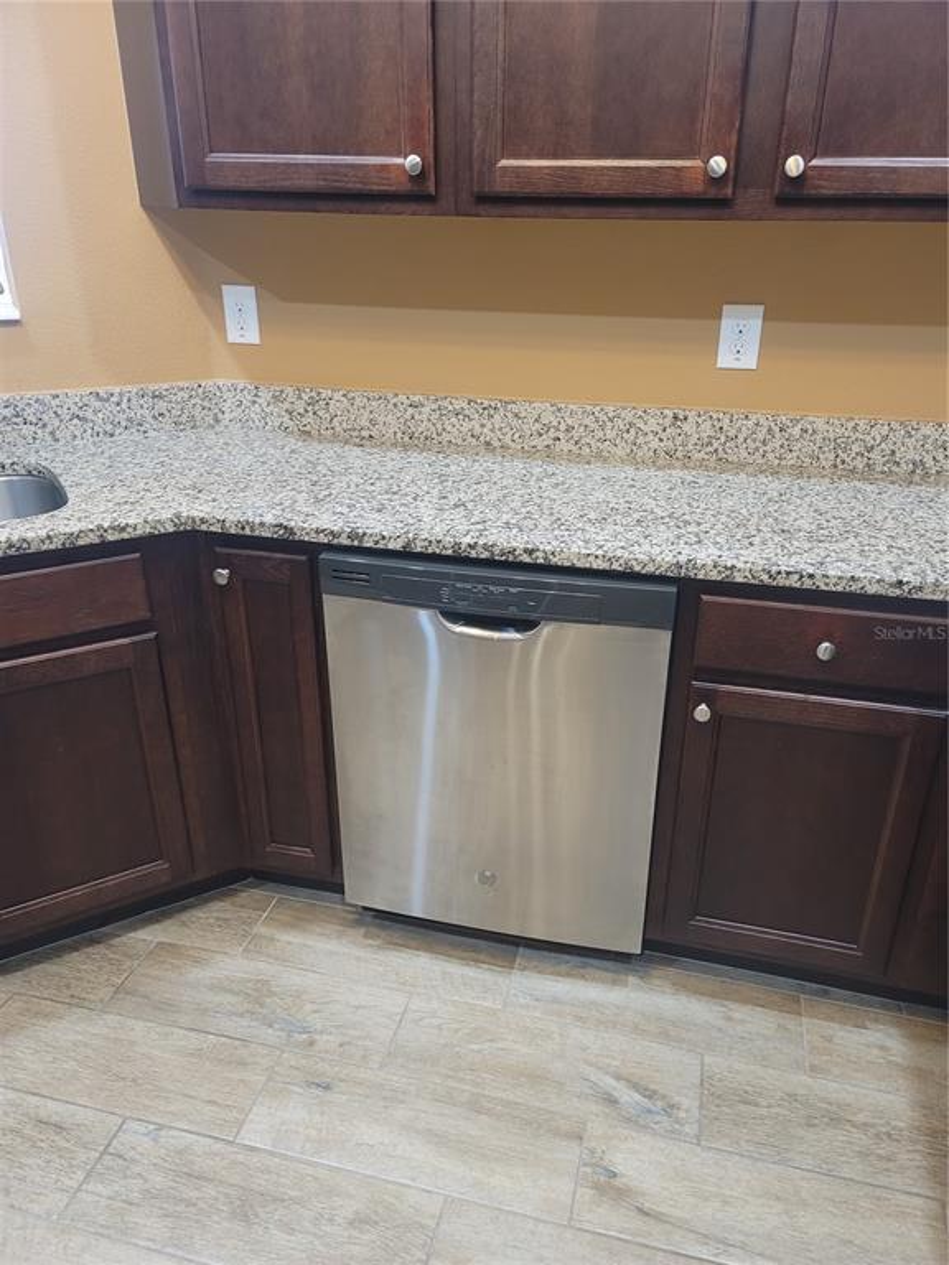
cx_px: 474
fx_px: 914
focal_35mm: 25
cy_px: 632
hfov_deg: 54.9
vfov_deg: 69.4
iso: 320
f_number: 1.8
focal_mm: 7
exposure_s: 1/40
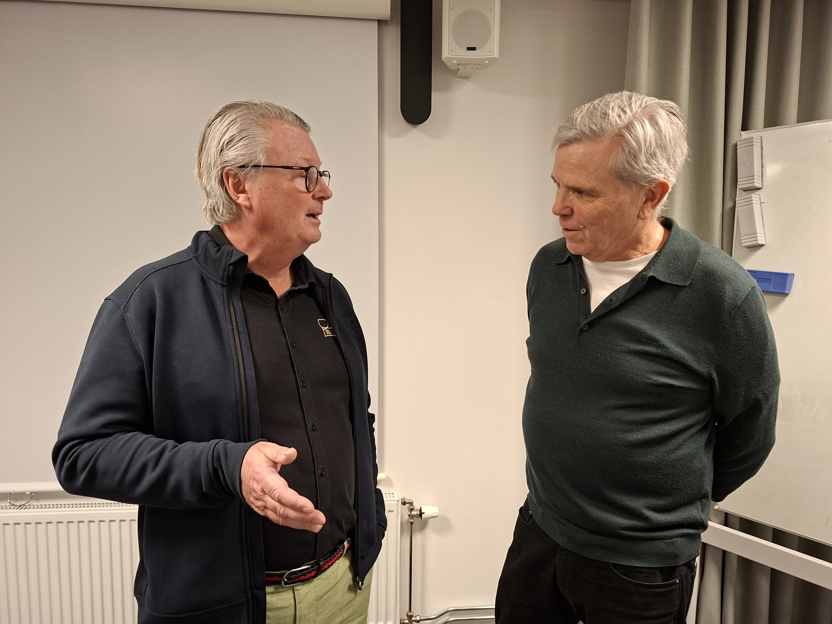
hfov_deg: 73.9
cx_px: 416
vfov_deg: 58.9
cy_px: 312
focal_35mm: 23
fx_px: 553
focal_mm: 5.54
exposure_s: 1/50
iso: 250
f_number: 1.8
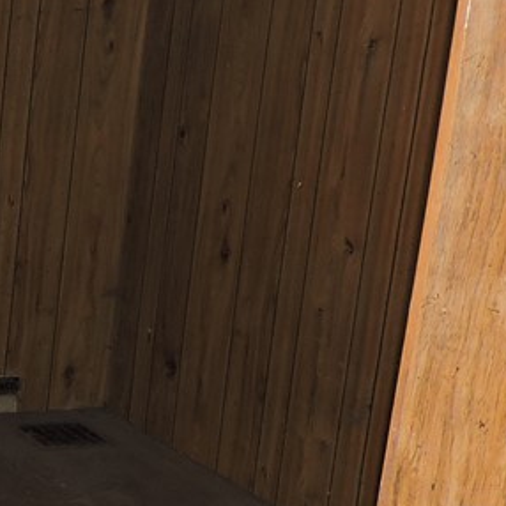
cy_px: 265
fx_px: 1257
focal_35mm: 76
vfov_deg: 22.8
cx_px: -120
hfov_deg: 21.0
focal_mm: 4.3
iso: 200
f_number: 3
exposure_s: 1/30
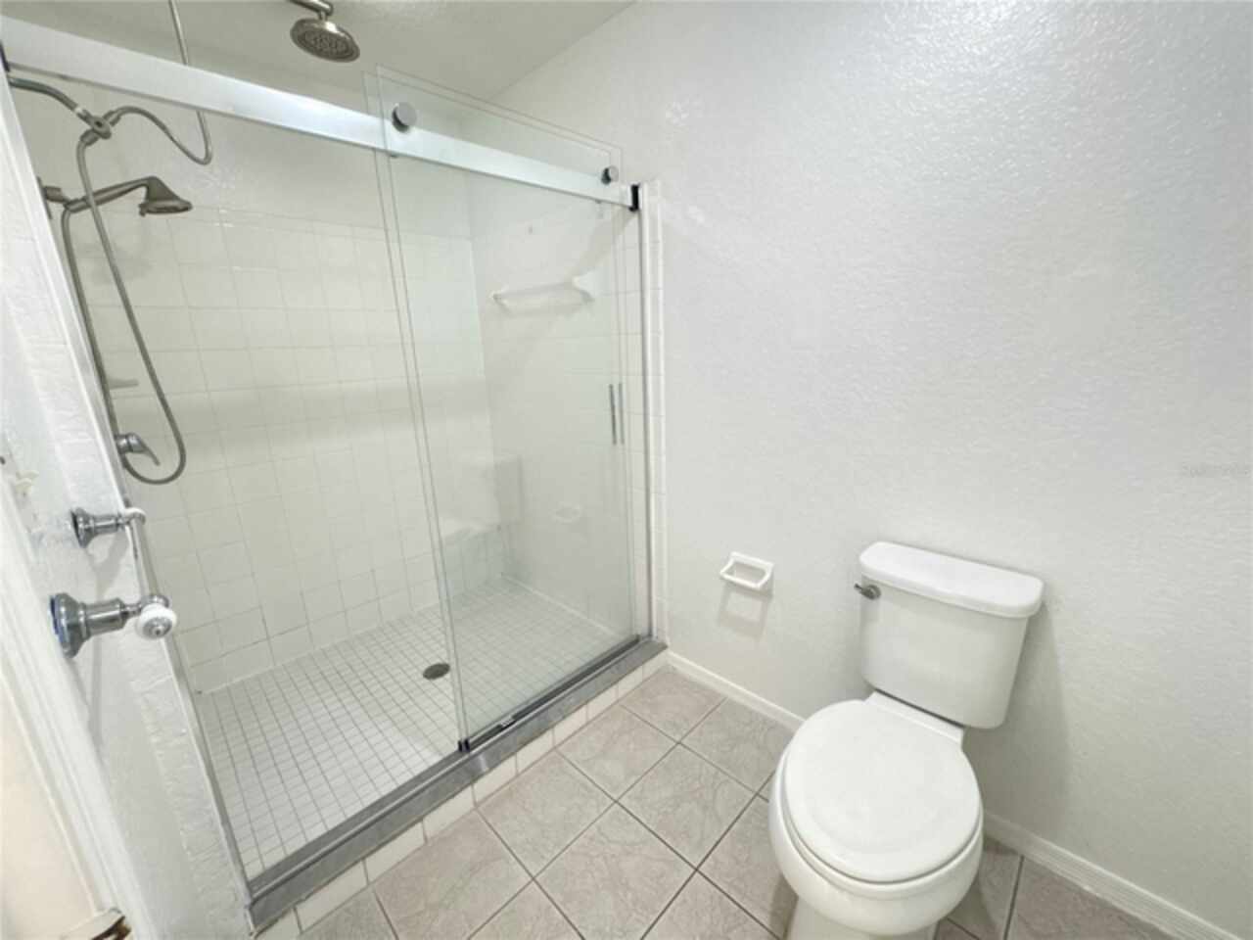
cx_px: 626
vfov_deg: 85.7
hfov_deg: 102.1
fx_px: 507
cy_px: 470
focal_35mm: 14
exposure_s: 1/60
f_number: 2.2
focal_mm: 2.22
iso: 1000
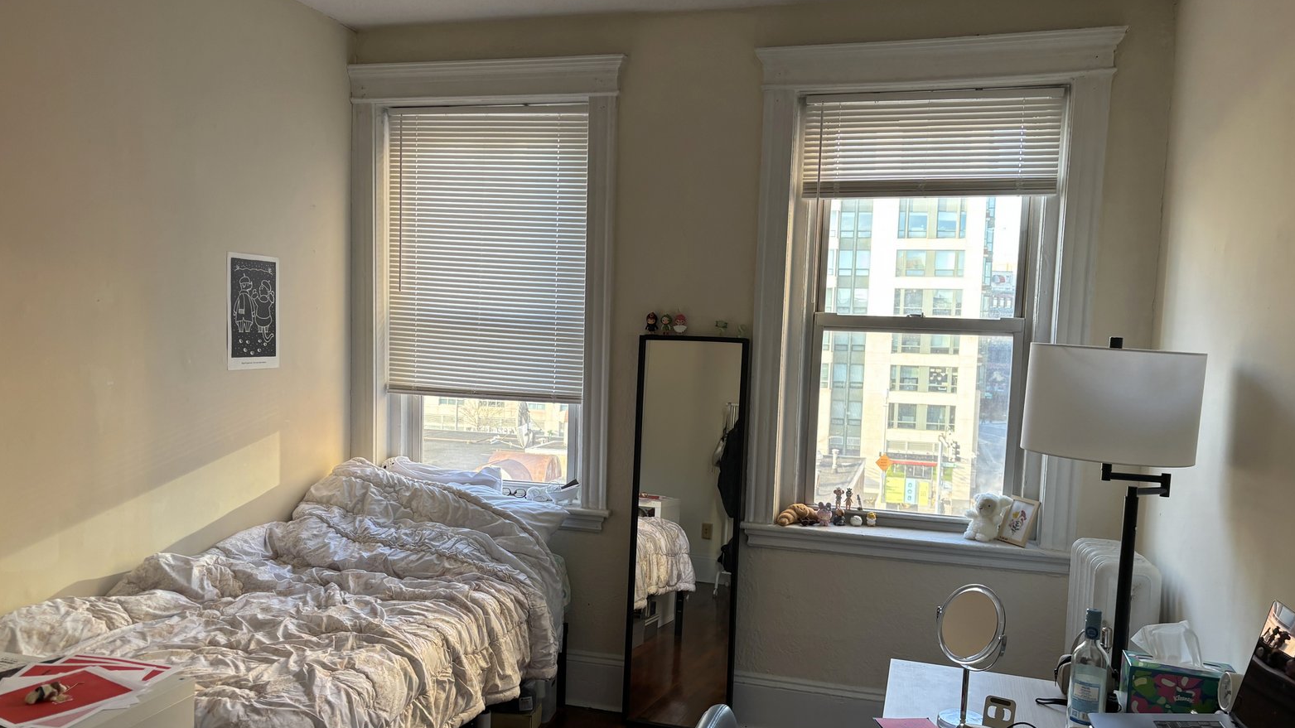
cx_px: 635
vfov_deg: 40.1
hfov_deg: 66.1
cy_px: 410
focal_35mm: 29
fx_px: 996
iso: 80
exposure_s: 1/60
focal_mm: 5.96
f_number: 1.6
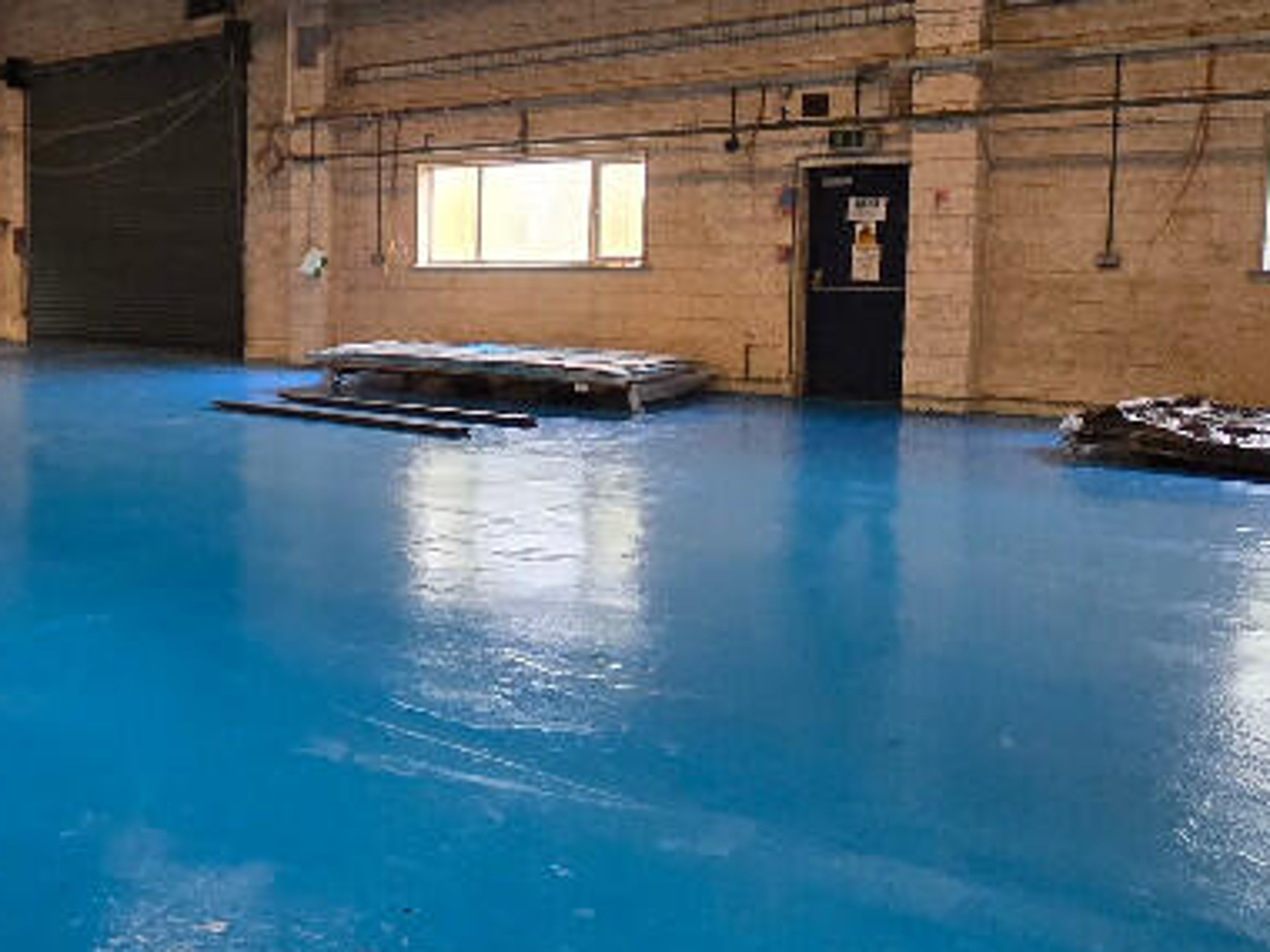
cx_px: -127
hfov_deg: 41.8
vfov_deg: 40.2
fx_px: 1284
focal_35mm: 35
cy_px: 321
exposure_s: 1/50
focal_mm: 2.2
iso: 640
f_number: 2.2
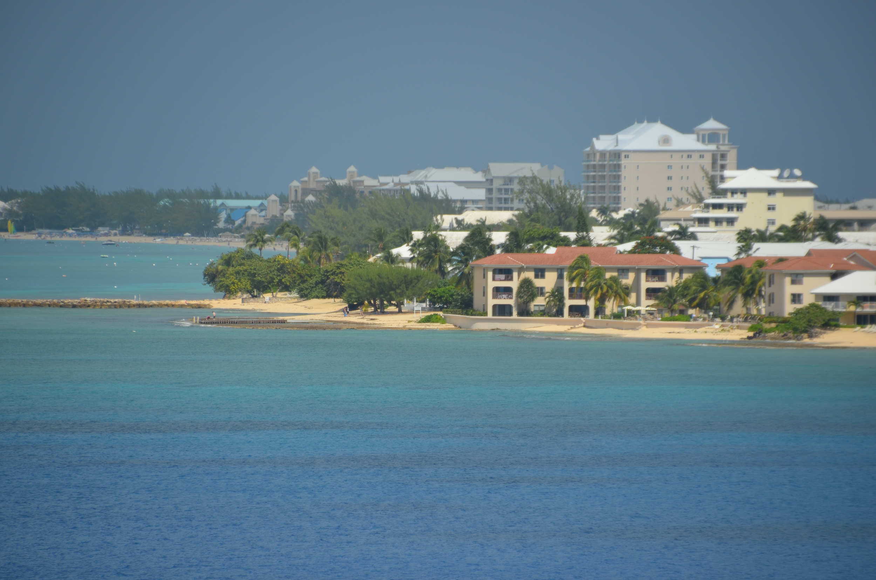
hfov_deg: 5.1
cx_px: 438
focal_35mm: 405
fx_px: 9835
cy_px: 290
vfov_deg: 3.4
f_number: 8
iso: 140
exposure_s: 1/1000
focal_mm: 270
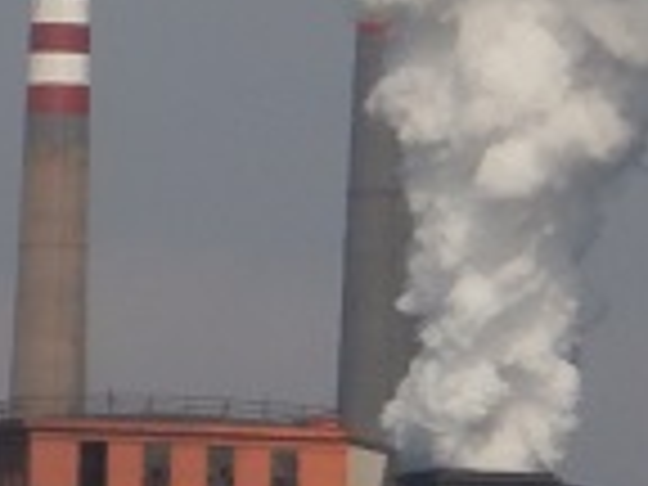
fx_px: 19899
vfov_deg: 1.4
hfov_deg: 1.9
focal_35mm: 1063
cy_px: 32
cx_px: 436
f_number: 5.8
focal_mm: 29.39
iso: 100
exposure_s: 1/800
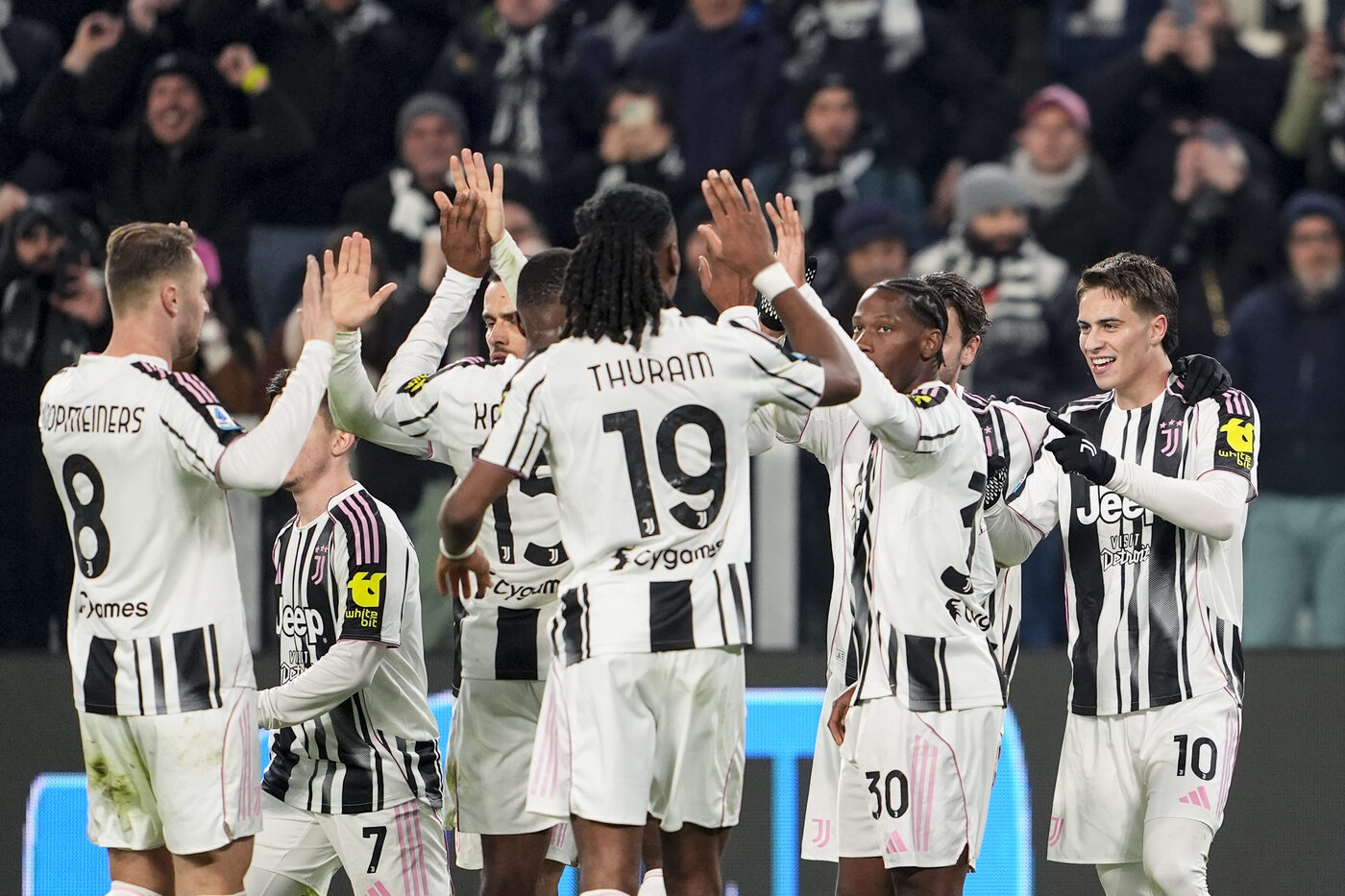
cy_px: 448
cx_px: 672
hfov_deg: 5.2
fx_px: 14942
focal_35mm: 400
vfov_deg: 3.4
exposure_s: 1/1600
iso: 2000
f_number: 2.8
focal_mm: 400
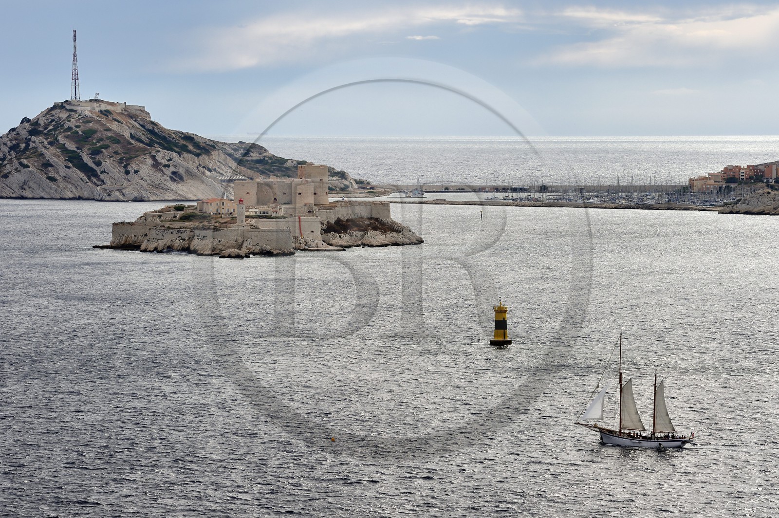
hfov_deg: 10.3
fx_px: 4324
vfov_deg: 6.9
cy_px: 259
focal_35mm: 200
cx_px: 390
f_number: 13
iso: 200
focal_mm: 200
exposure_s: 1/320
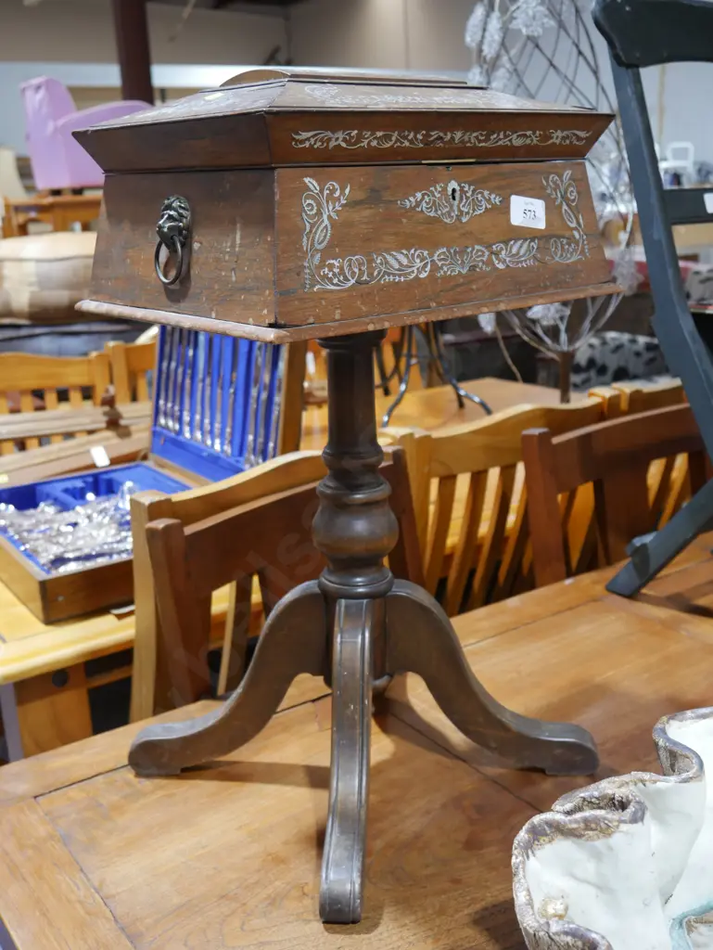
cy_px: 475
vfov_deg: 46.8
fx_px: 1098
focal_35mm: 40
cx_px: 356
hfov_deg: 36.0
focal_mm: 20
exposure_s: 1/60
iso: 800
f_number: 4.4
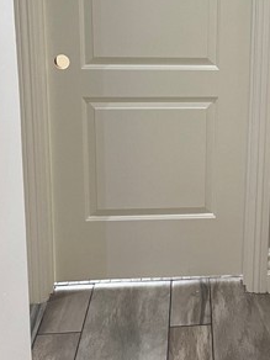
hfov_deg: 24.7
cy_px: 44
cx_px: 259
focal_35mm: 57
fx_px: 593
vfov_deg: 32.3
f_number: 1.6
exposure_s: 1/60
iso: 125
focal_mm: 5.1
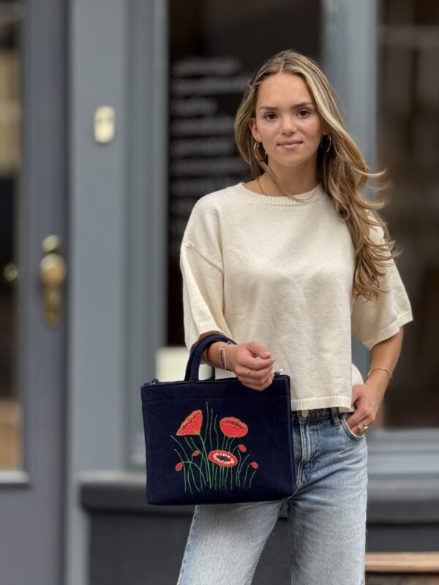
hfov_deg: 12.3
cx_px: 220
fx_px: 2029
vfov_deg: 16.4
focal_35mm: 120
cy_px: 292
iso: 50
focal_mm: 15.66
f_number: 2.8
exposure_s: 1/158
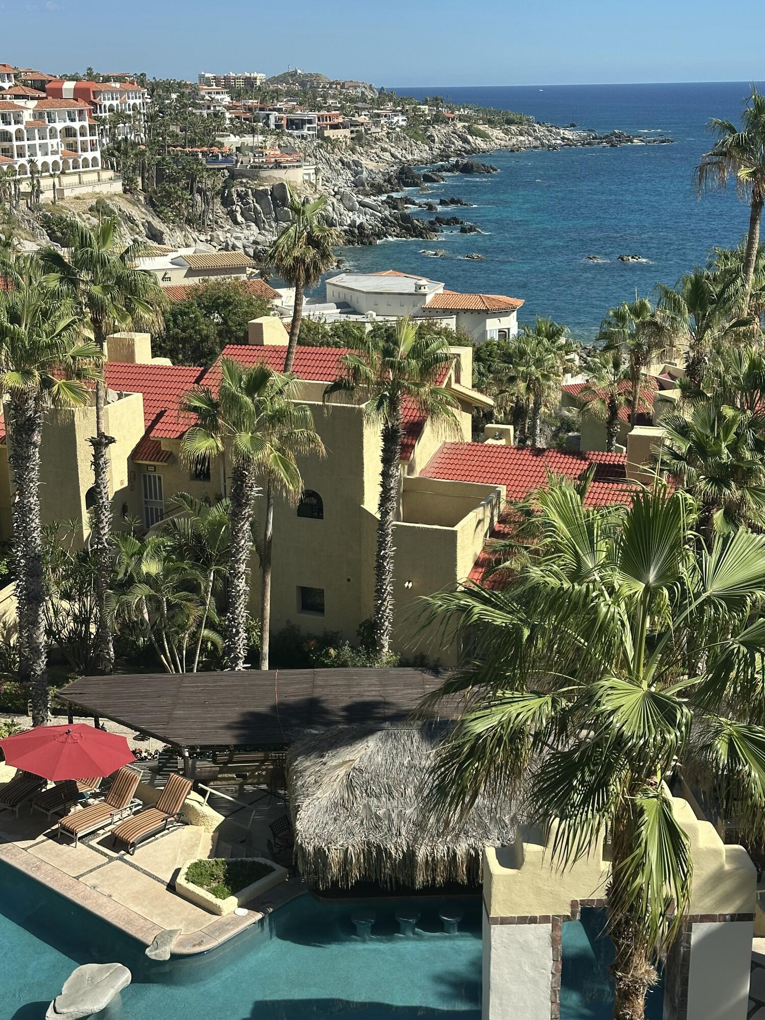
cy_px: 510
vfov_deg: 39.7
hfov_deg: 30.3
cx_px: 382
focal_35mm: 48
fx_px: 1414
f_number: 1.78
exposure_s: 1/3257
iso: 64
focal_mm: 6.86
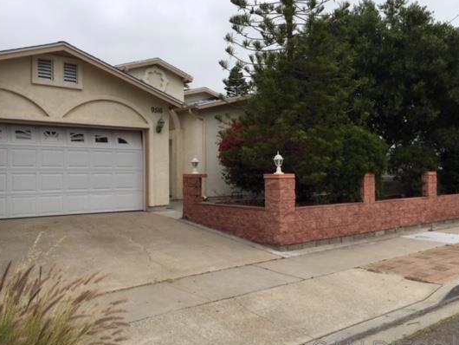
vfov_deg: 40.7
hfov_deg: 52.6
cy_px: 161
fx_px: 464
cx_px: 243
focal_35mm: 35
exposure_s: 1/2198
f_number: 2.2
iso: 25
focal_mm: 4.15
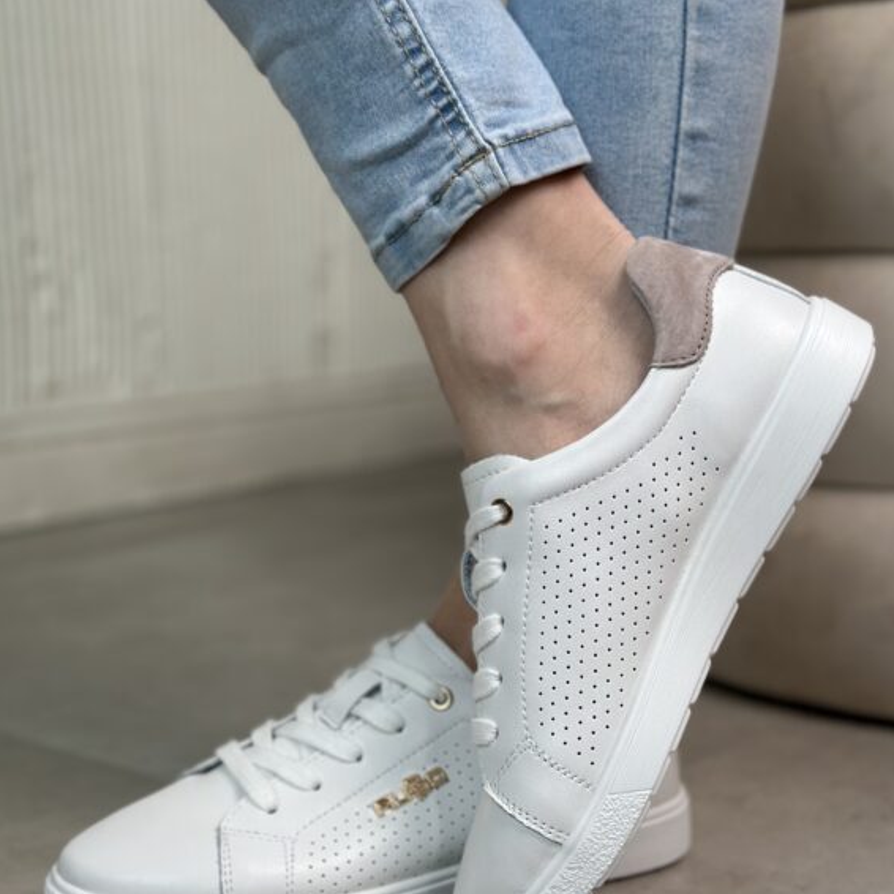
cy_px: 502
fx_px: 1753
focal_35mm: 60
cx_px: 444
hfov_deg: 28.6
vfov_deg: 28.6
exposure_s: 1/439
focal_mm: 6.86
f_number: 1.78
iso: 80
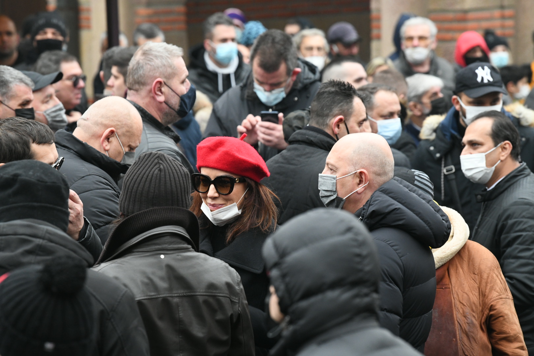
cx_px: 267
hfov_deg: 10.3
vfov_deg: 6.9
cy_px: 178
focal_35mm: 200
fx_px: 2966
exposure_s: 1/160
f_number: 7.1
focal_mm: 200
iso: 3200
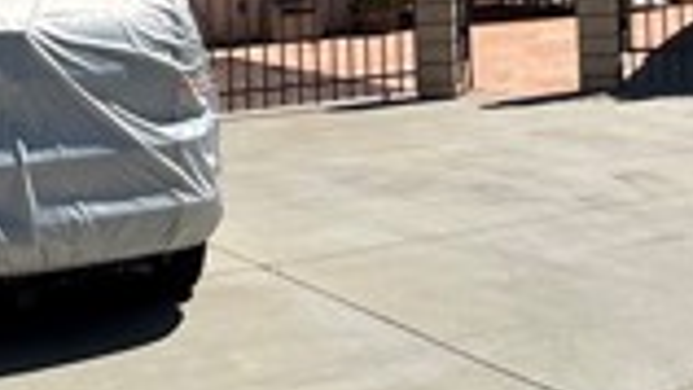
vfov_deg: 11.0
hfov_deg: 19.2
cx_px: 789
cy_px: -202
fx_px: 1948
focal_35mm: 106
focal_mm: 6.86
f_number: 1.78
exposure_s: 1/7042
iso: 80
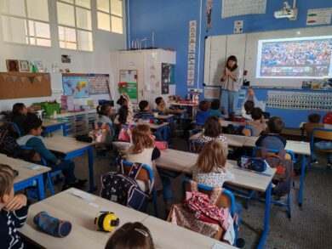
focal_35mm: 27
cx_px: 166
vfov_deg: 51.4
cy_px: 124
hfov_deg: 65.3
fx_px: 259
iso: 1600
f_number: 1.9
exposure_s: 1/50
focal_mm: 6.12
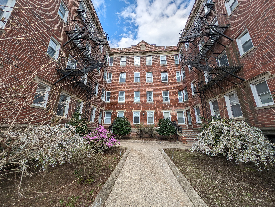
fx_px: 95
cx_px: 138
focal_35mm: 12
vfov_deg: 94.6
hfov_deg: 110.5
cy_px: 104
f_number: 1.95
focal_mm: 2.23
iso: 37
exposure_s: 1/1437
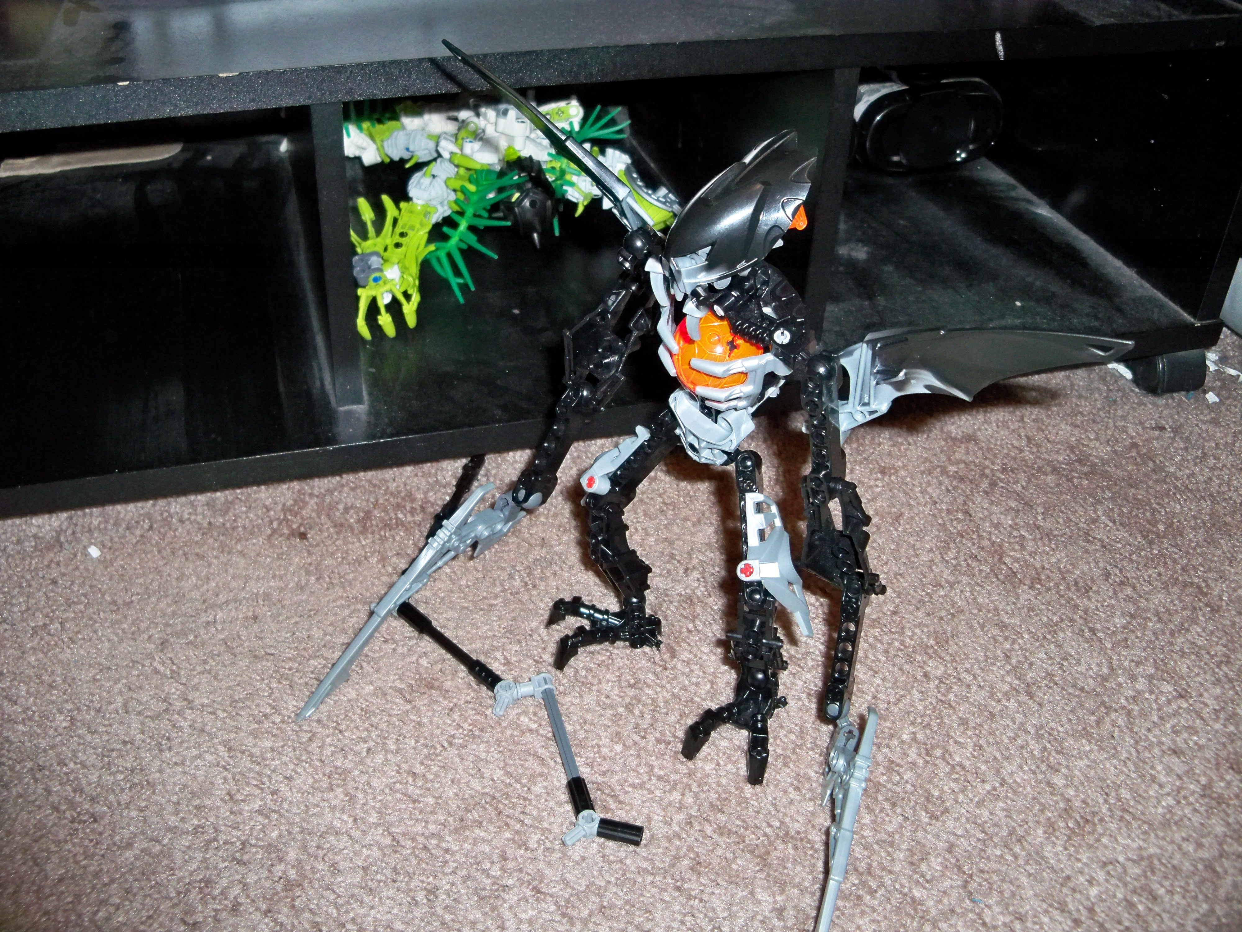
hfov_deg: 52.6
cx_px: 621
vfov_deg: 40.7
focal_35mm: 35
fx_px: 1256
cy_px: 466
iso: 200
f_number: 3.5
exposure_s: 1/30
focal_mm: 6.2
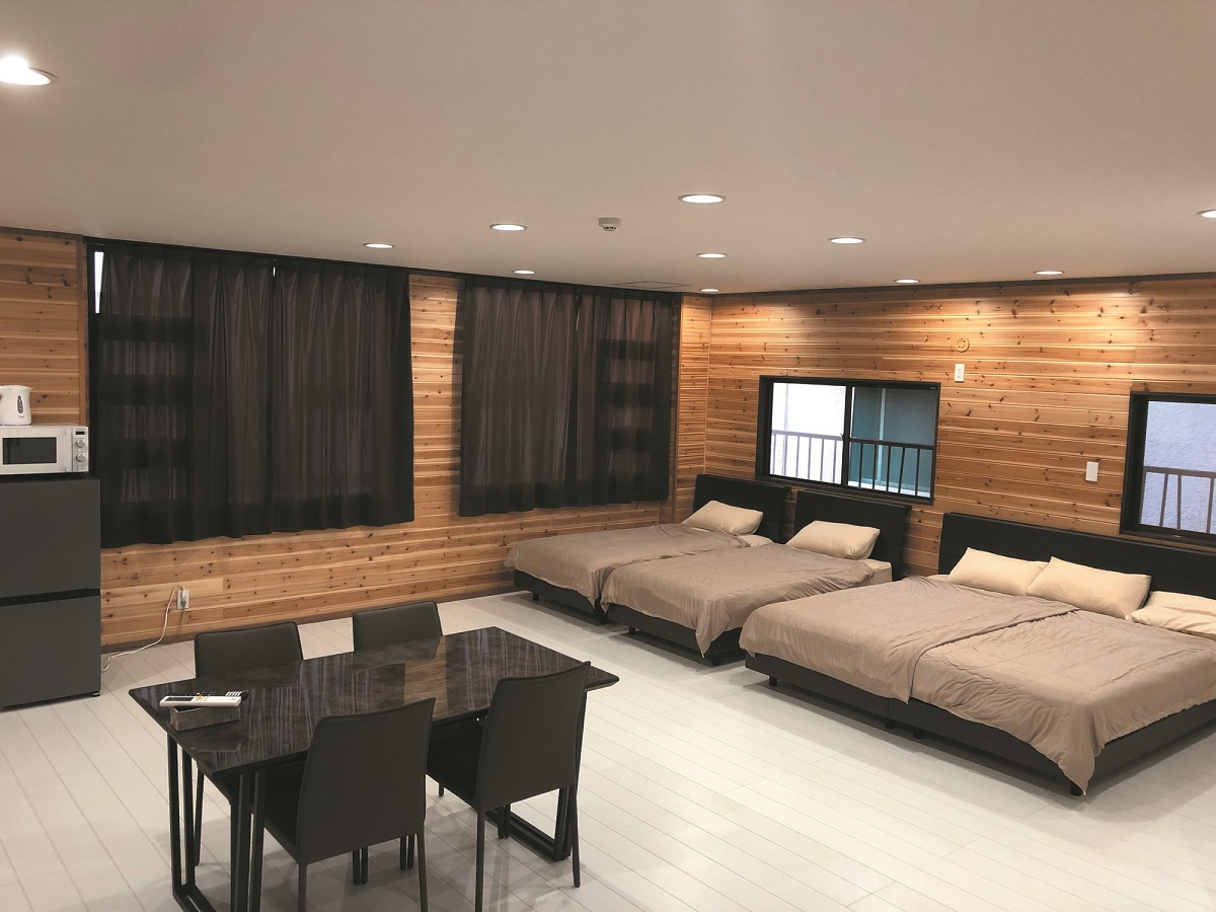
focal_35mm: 28
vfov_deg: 49.7
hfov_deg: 63.4
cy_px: 456
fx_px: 984
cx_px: 608
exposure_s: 1/15
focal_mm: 3.99
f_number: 1.8
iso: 50
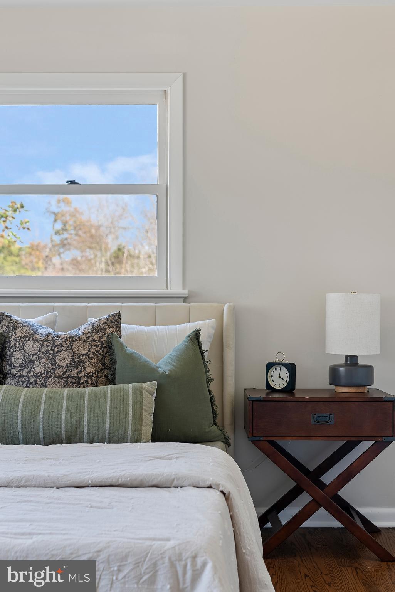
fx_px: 855
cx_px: 198
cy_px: 296
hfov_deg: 26.0
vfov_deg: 38.2
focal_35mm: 52
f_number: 4
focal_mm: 52
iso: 100
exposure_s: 1/5
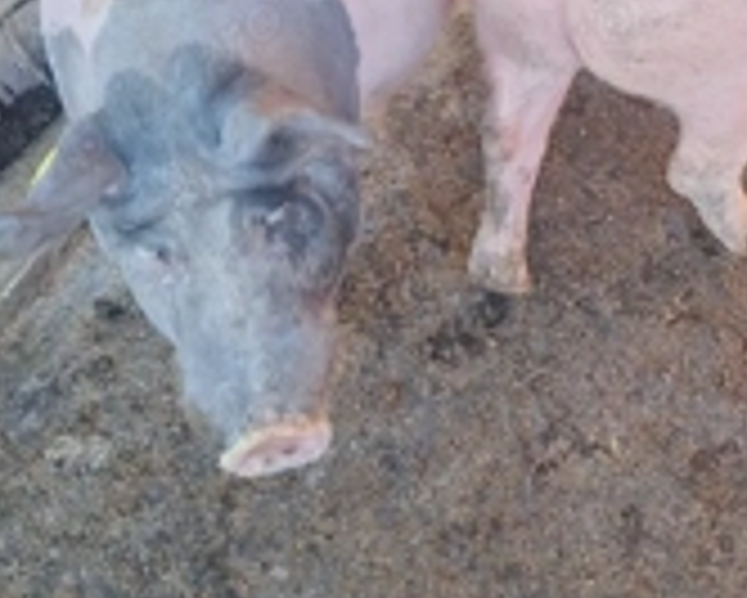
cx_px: 576
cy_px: 162
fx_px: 1195
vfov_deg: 27.8
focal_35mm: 54
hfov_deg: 33.9
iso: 25
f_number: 1.8
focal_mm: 5.54
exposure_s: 1/133
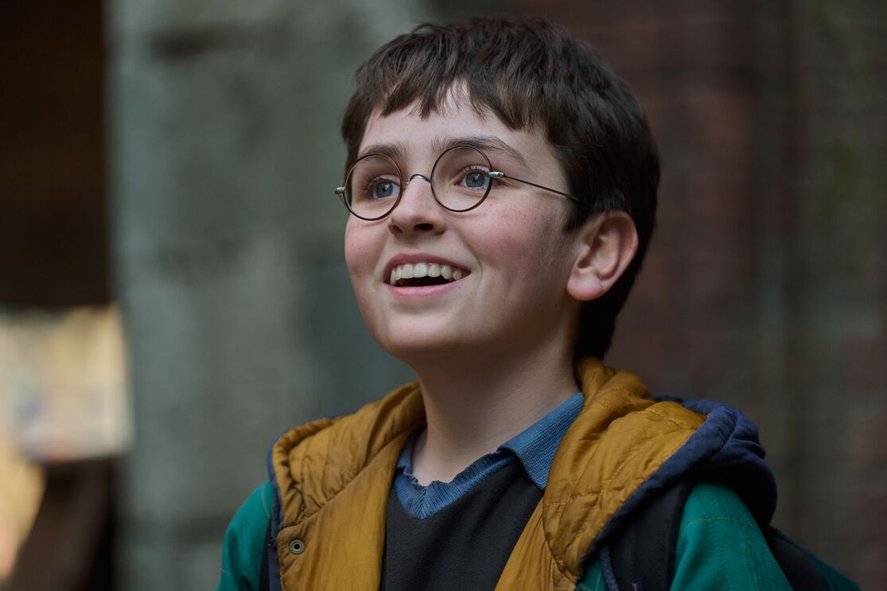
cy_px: 296
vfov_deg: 7.1
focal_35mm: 194
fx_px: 4779
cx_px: 444
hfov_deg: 10.6
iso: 1000
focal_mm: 194
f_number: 2.8
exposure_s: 1/1250
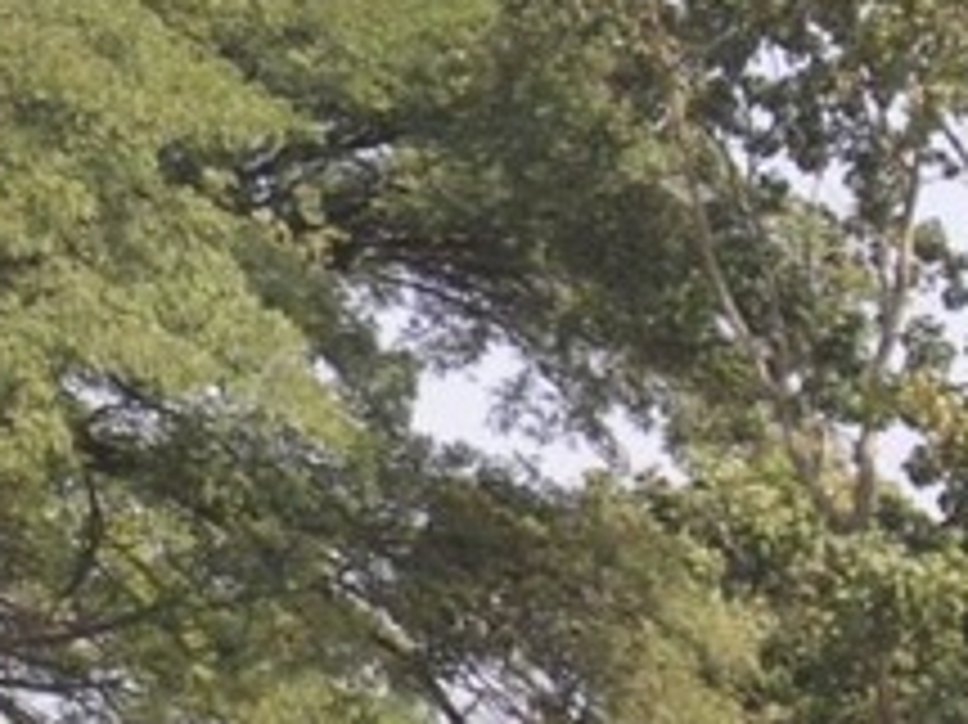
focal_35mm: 343
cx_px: 14
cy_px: 688
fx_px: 9586
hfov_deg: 5.8
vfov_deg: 4.3
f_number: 4.9
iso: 50
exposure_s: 1/186
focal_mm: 17.4
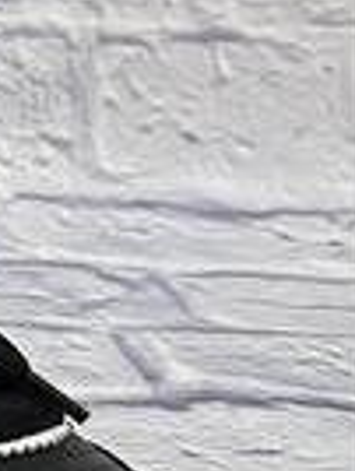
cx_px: -599
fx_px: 1936
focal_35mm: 142
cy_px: 511
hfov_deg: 9.0
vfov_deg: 13.6
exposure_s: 1/60
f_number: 1.5
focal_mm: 5.7
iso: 125
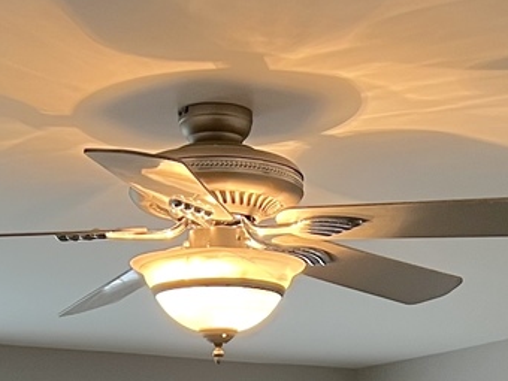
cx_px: 309
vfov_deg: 12.4
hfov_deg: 17.9
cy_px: 662
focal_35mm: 110
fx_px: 1614
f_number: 1.5
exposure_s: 1/60
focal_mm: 5.7
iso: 125
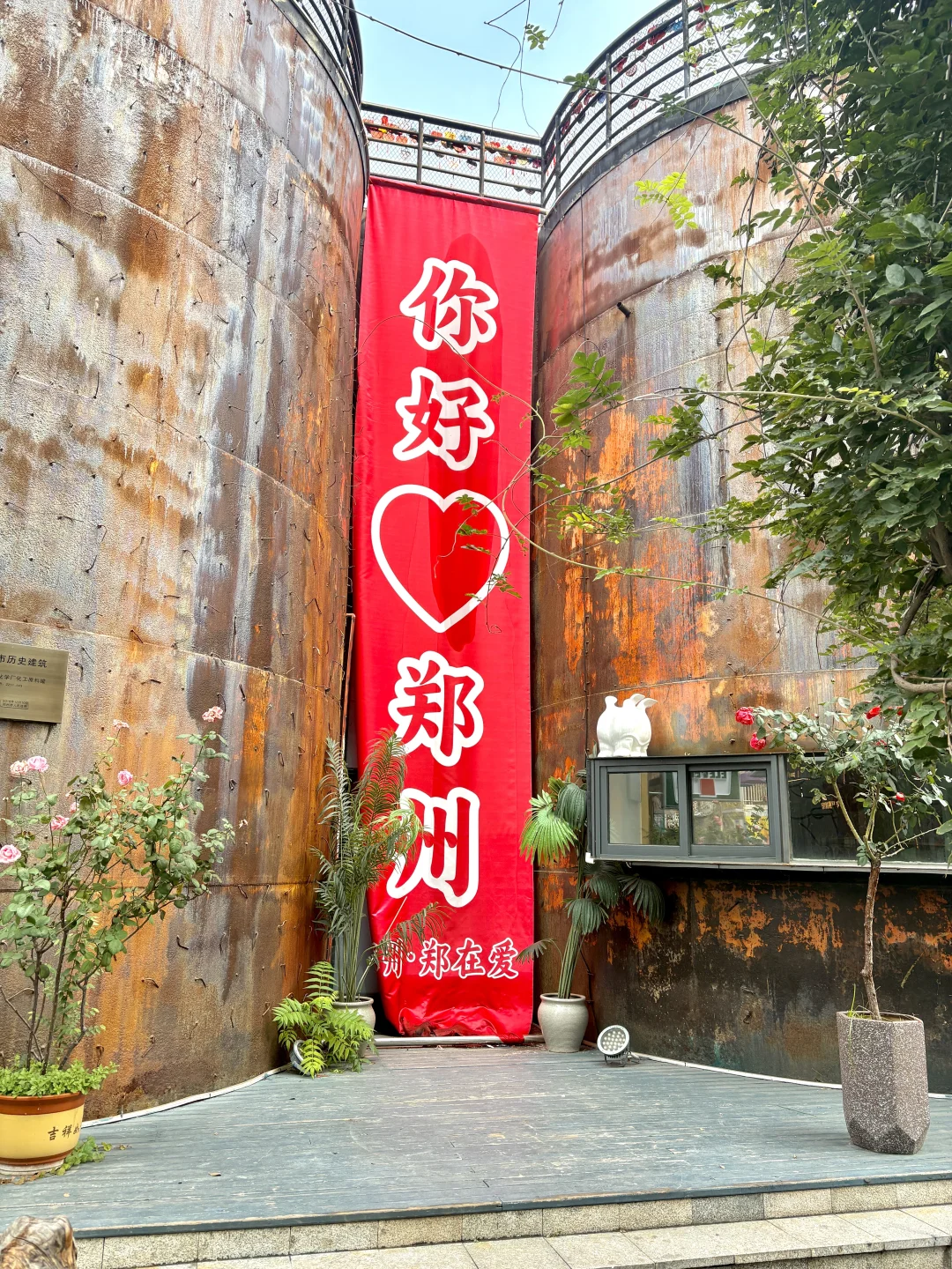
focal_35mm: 26
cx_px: 476
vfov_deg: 67.3
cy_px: 634
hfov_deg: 53.1
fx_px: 953
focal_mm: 5.96
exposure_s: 1/523
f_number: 1.6
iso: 64
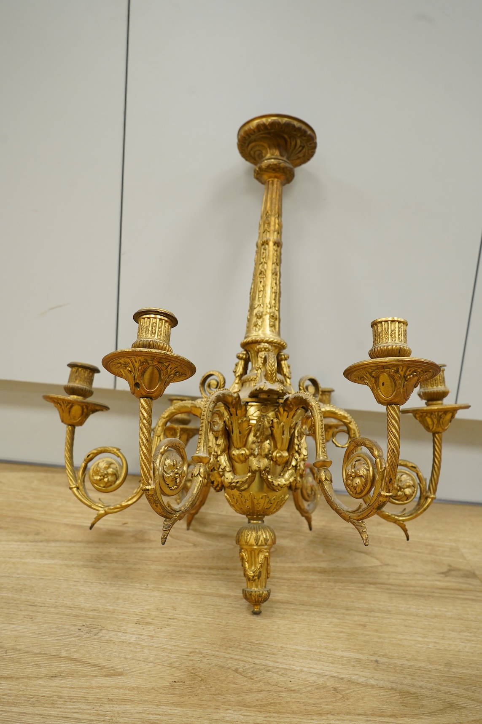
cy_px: 362
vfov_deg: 65.5
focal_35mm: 28
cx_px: 241
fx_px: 563
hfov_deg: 46.3
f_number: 6.3
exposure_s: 1/125
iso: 2500
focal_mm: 28
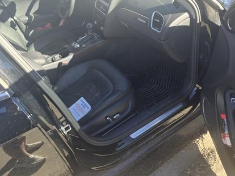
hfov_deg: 63.4
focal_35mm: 28
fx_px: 190
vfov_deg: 49.5
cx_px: 111
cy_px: 71
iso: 25
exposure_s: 1/180
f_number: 1.7
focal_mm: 6.3
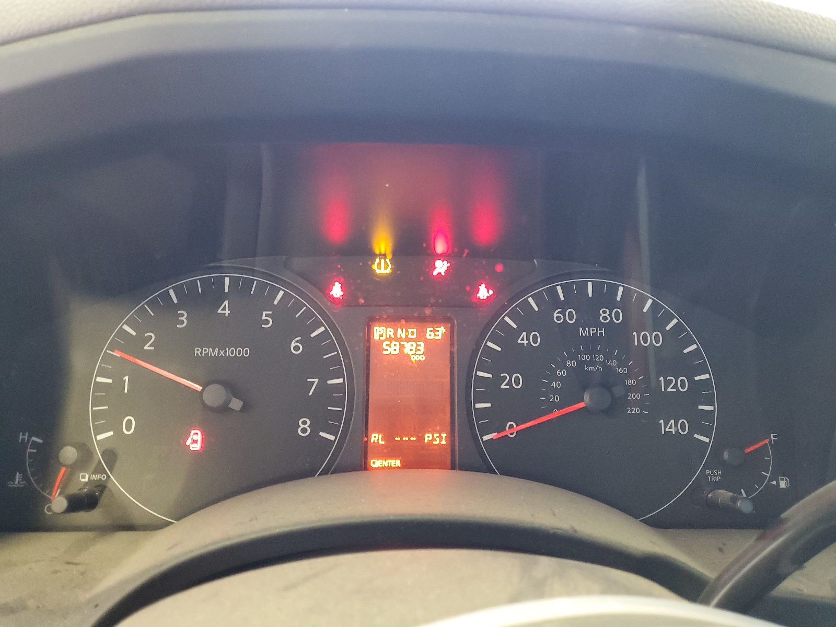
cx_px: 418
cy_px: 314
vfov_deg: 53.1
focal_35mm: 26
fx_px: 628
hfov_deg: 67.3
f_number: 1.5
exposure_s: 1/20
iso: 297
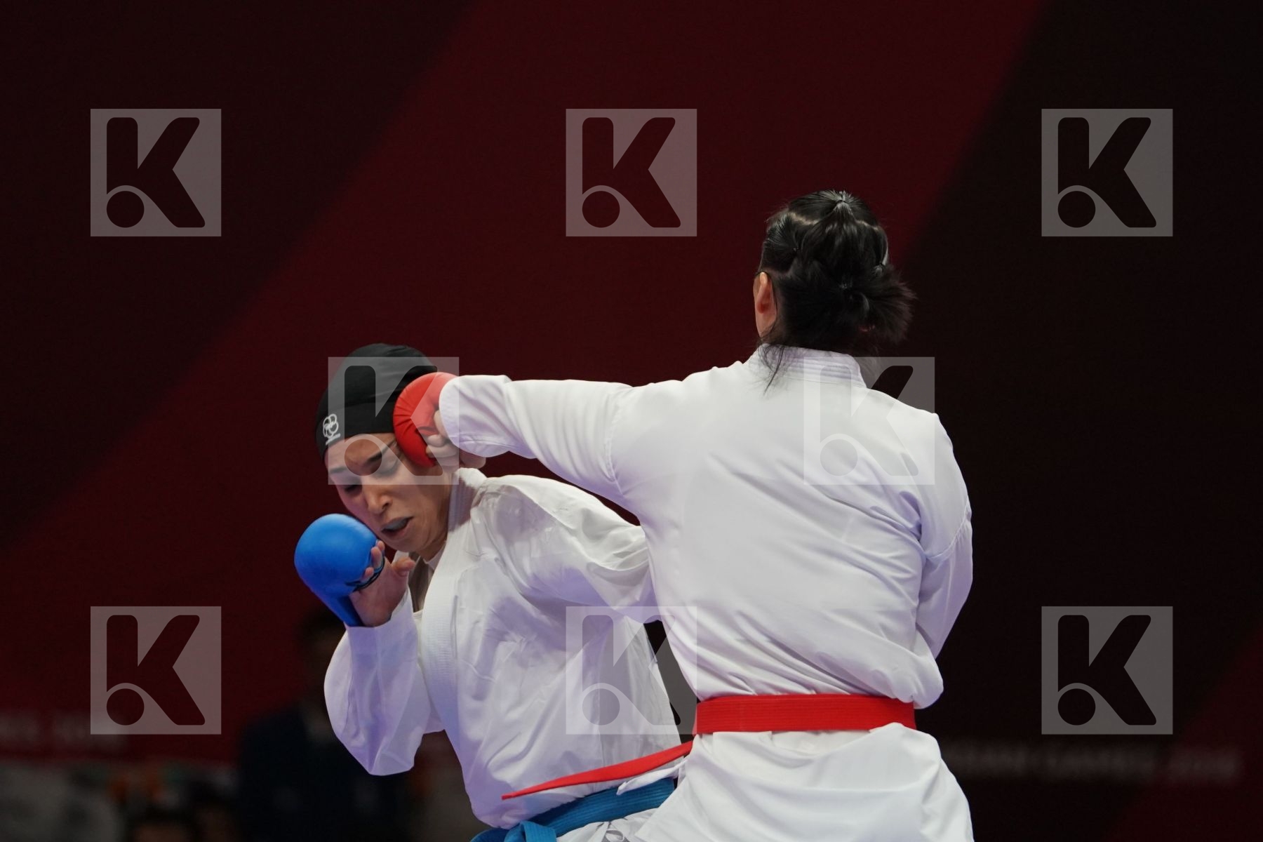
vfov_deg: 3.3
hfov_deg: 4.9
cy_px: 421
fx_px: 14734
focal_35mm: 420
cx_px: 632
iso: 2500
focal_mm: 280
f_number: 4
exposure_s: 1/1000
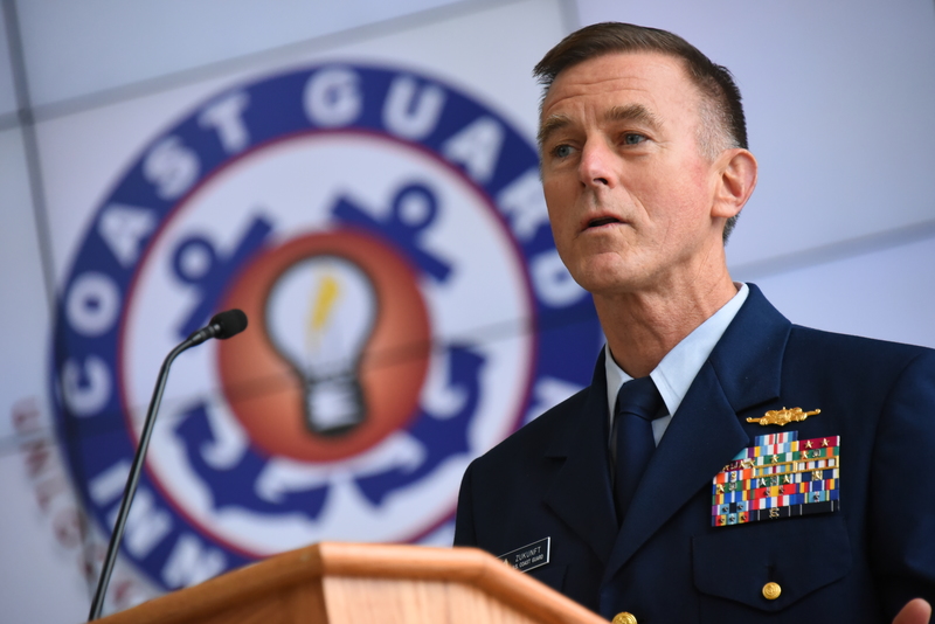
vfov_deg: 4.6
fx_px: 7794
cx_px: 468
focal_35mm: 300
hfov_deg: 6.9
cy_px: 312
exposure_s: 1/800
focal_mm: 300
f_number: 5.6
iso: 4000
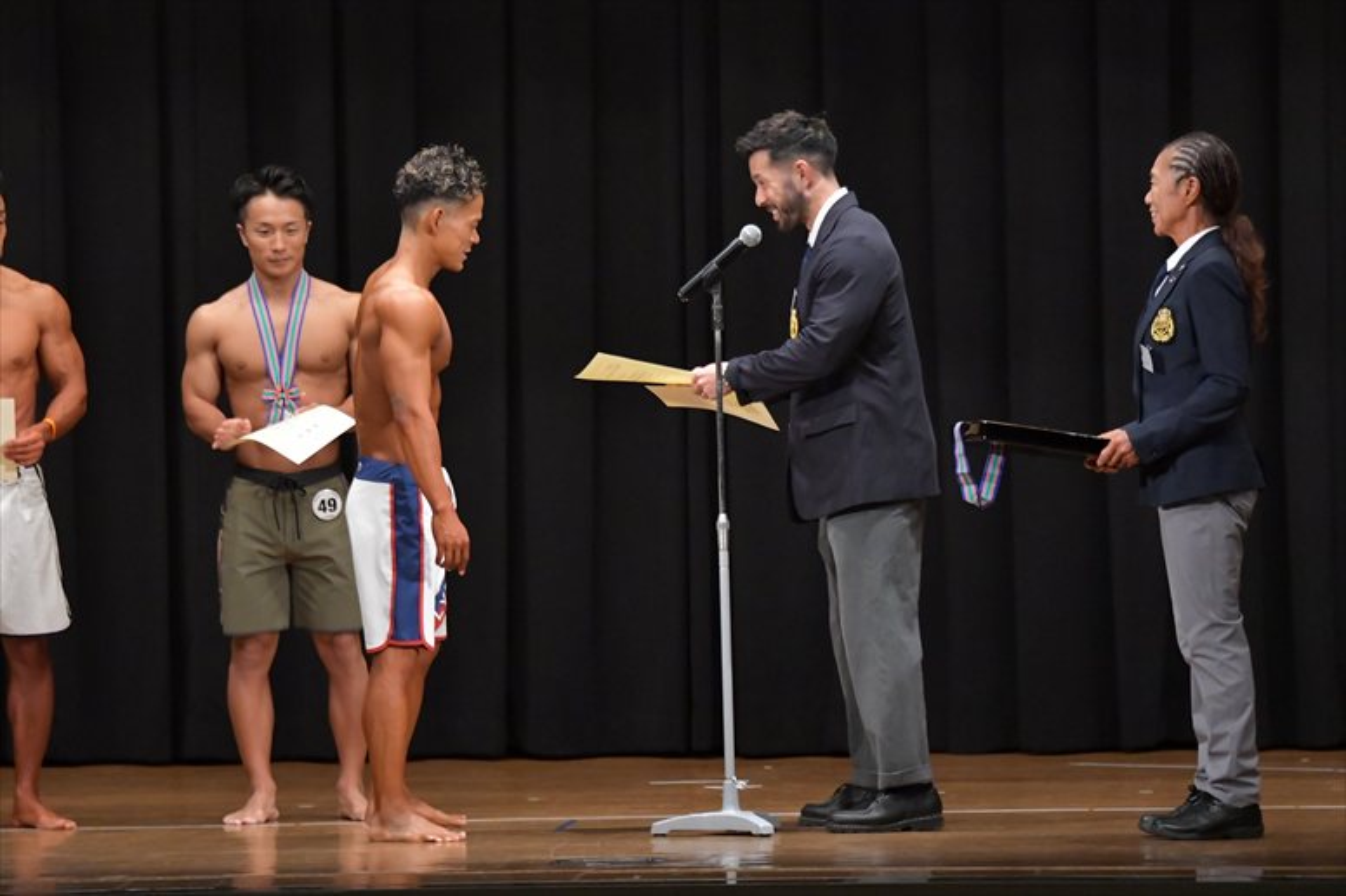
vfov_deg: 6.8
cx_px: 673
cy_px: 448
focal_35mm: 202
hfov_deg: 10.2
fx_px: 7549
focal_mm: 135
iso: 6400
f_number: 5.6
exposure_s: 1/400
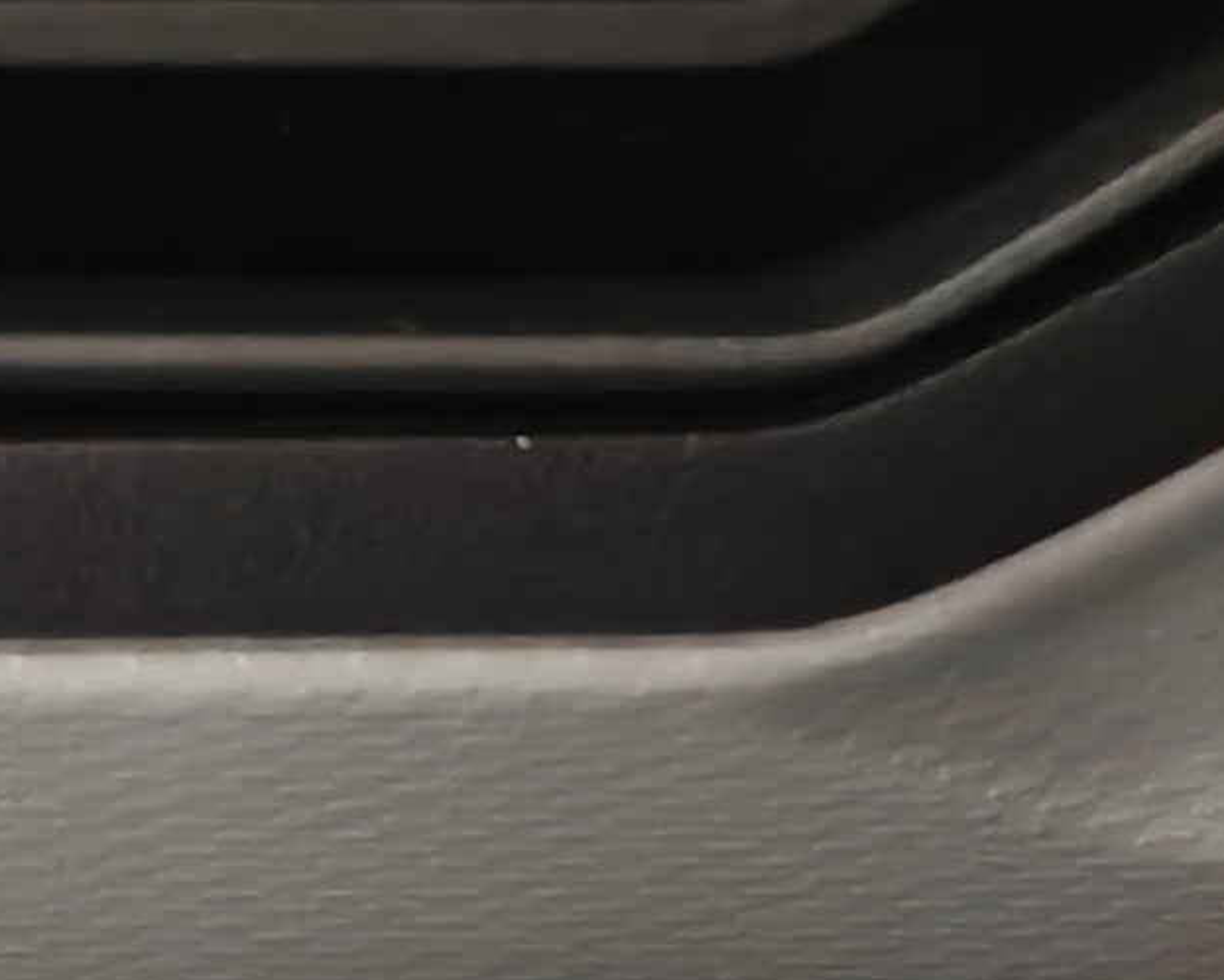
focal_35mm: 212
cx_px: -356
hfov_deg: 9.0
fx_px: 7682
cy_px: 976
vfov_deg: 7.3
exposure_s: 1/33.3
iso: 2334
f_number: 1.9
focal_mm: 6.12
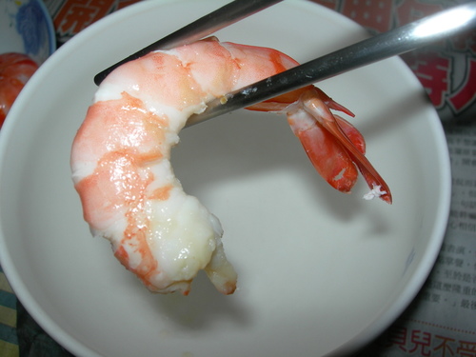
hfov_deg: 49.0
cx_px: 238
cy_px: 178
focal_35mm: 38
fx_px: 523
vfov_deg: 37.7
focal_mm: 7.8
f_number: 4.8
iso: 50
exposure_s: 1/60.1
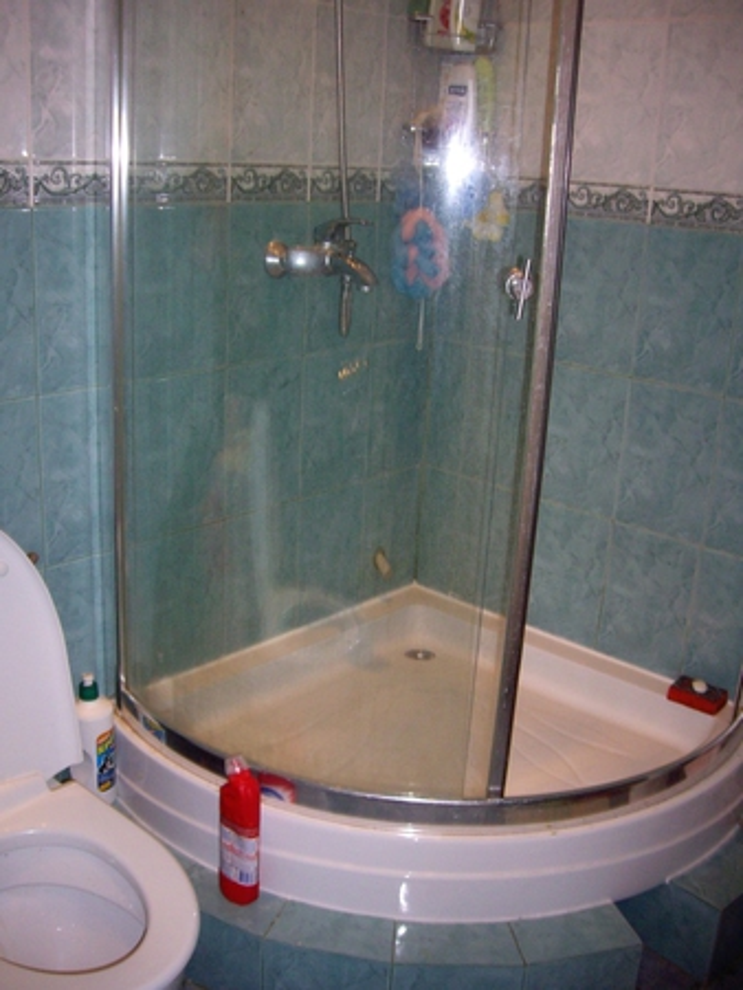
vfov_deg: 49.0
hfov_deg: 37.8
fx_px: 1086
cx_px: 372
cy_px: 495
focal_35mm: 38
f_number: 2.7
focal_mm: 6.2
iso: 200
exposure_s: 1/40
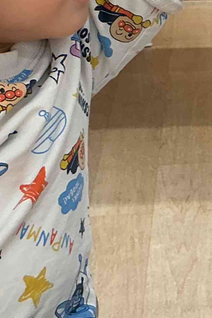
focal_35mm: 124
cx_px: 319
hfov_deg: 10.7
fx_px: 1095
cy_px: -73
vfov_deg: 15.8
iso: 25
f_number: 1.8
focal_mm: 3
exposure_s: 1/100
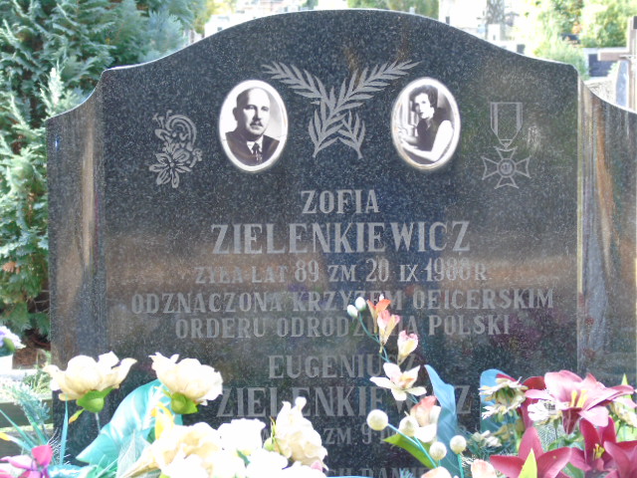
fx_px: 1987
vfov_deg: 13.7
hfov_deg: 18.2
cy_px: 239
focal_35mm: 108
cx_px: 318
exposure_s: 1/30
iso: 250
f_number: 4.4
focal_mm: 19
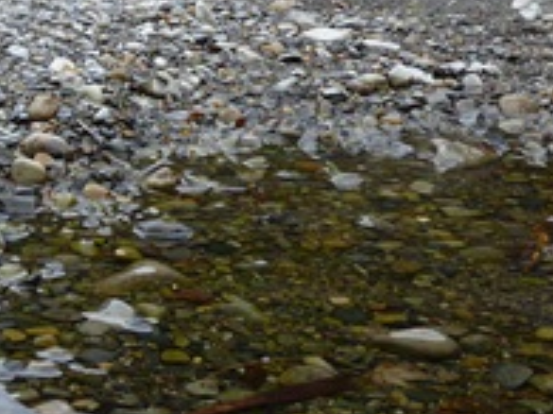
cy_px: -88
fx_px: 1229
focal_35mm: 77
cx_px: 54
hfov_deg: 24.6
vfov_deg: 18.1
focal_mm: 4.5
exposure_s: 1/160
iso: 80
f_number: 3.3
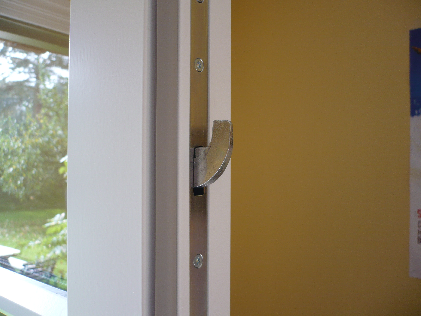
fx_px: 426
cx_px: 210
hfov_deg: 52.6
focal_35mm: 35
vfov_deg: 40.7
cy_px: 158
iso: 100
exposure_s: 1/60
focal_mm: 5.8
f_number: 2.8
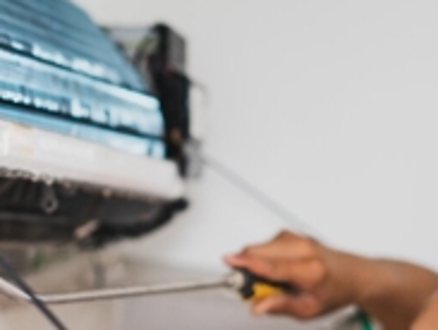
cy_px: 109
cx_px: 98
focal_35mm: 119
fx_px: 1509
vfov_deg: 12.5
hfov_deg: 16.4
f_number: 2.2
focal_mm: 50
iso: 1600
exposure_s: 1/160
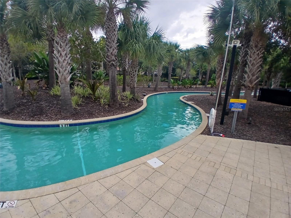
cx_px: 146
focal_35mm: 17
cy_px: 109
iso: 50
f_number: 2.2
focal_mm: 1.4
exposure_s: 1/219
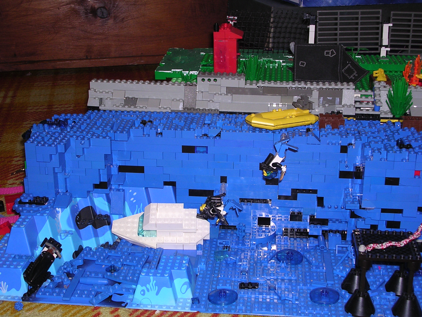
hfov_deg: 34.3
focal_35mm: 56
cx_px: 211
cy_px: 158
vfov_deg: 26.1
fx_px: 683
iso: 100
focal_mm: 8.5
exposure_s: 1/60.1
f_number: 3.3
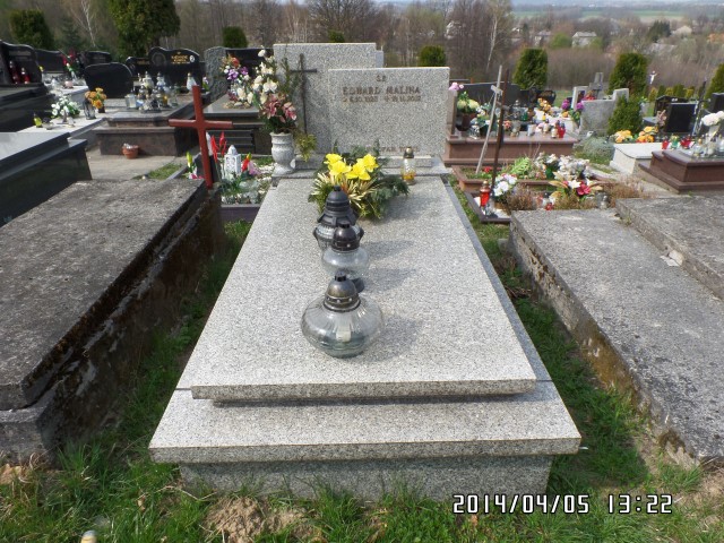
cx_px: 362
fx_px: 481
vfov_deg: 58.9
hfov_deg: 73.9
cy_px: 272
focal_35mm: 23
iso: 100
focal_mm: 4.1
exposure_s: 1/750
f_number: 3.5
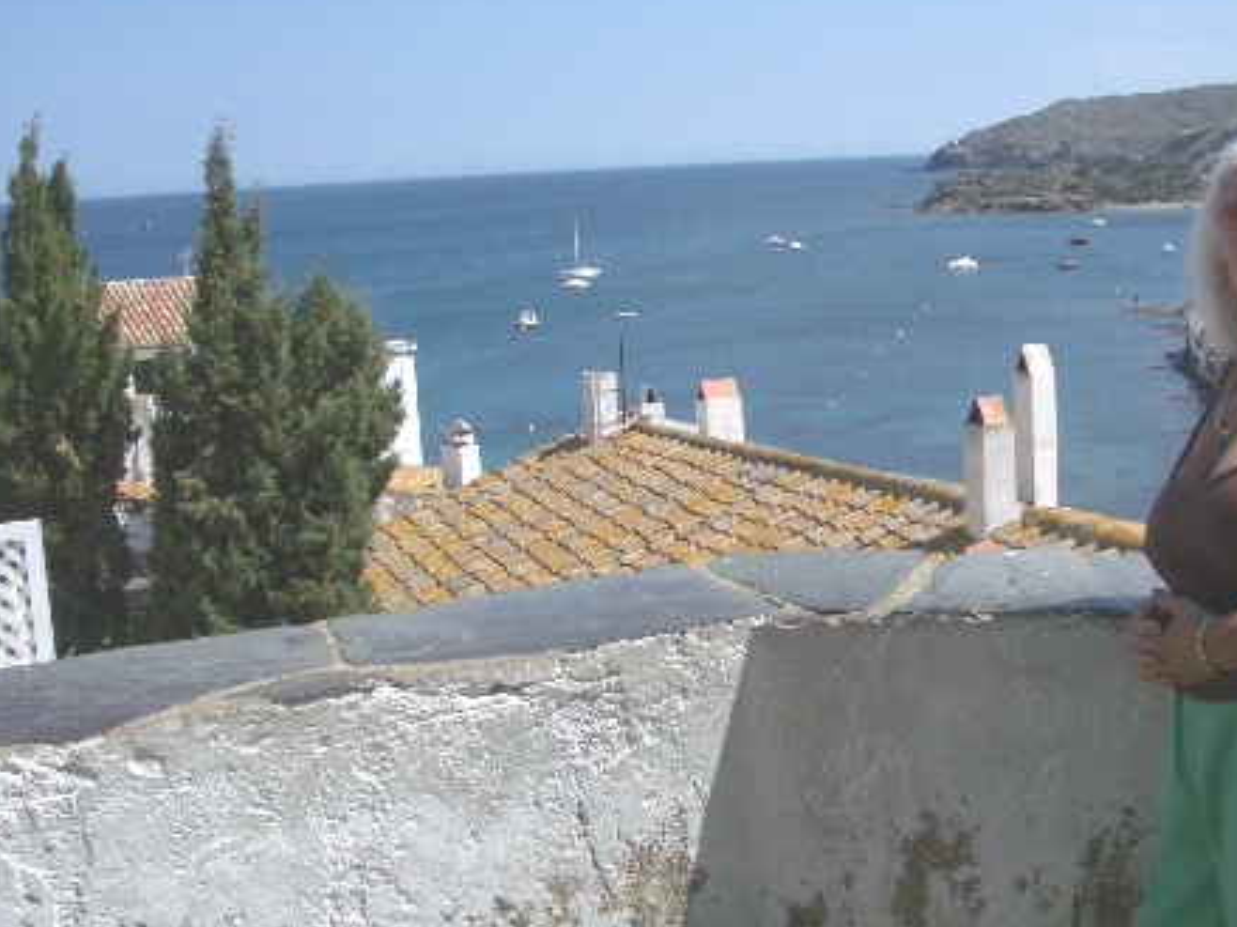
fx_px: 1822
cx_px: 733
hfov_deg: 37.4
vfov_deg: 28.5
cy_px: 456
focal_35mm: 51
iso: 50
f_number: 4.3
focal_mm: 5.8
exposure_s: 1/1000
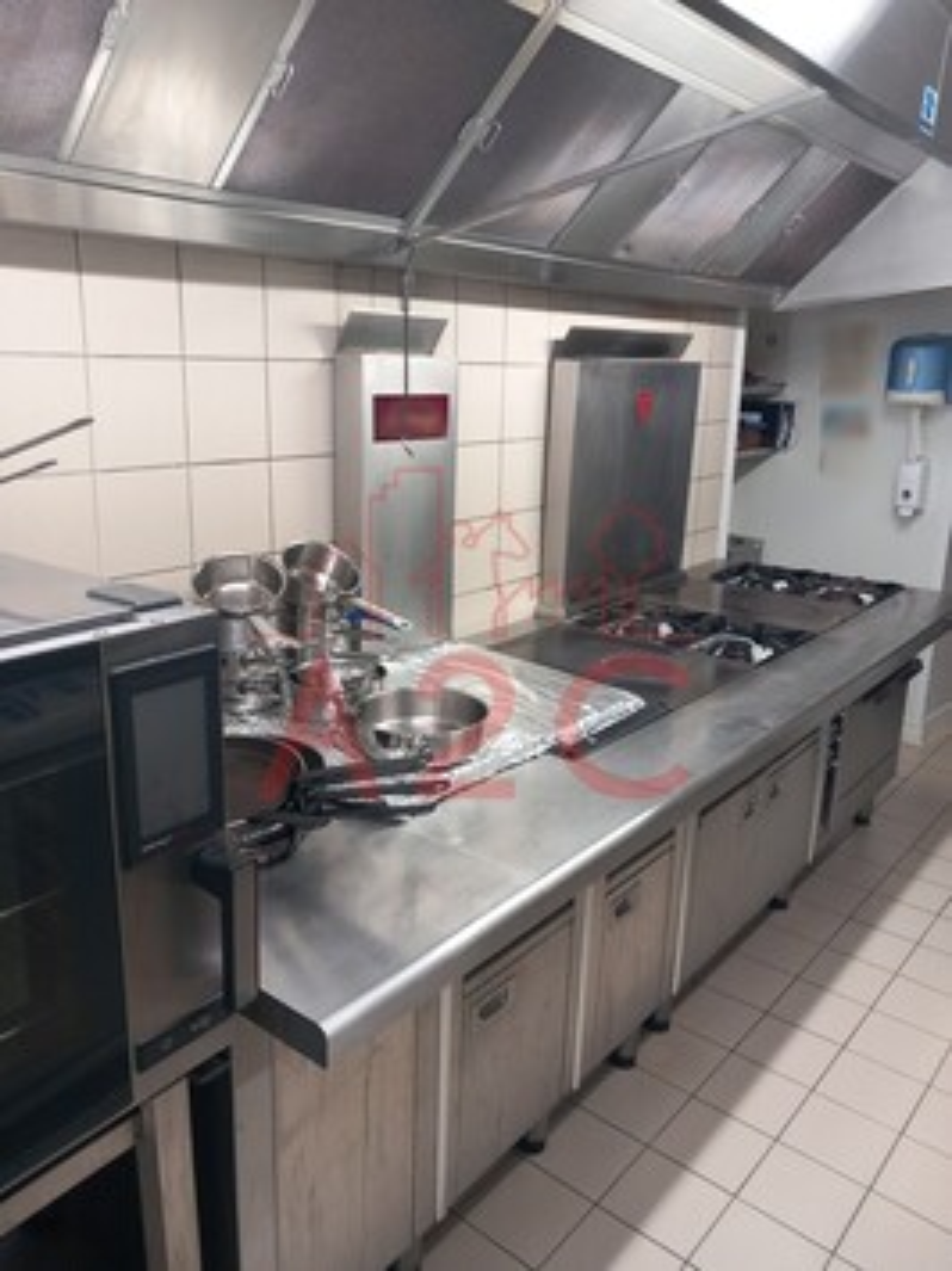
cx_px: 476
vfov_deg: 69.4
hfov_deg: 54.9
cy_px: 636
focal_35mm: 25
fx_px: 917
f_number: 2
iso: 125
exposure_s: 1/50
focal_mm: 4
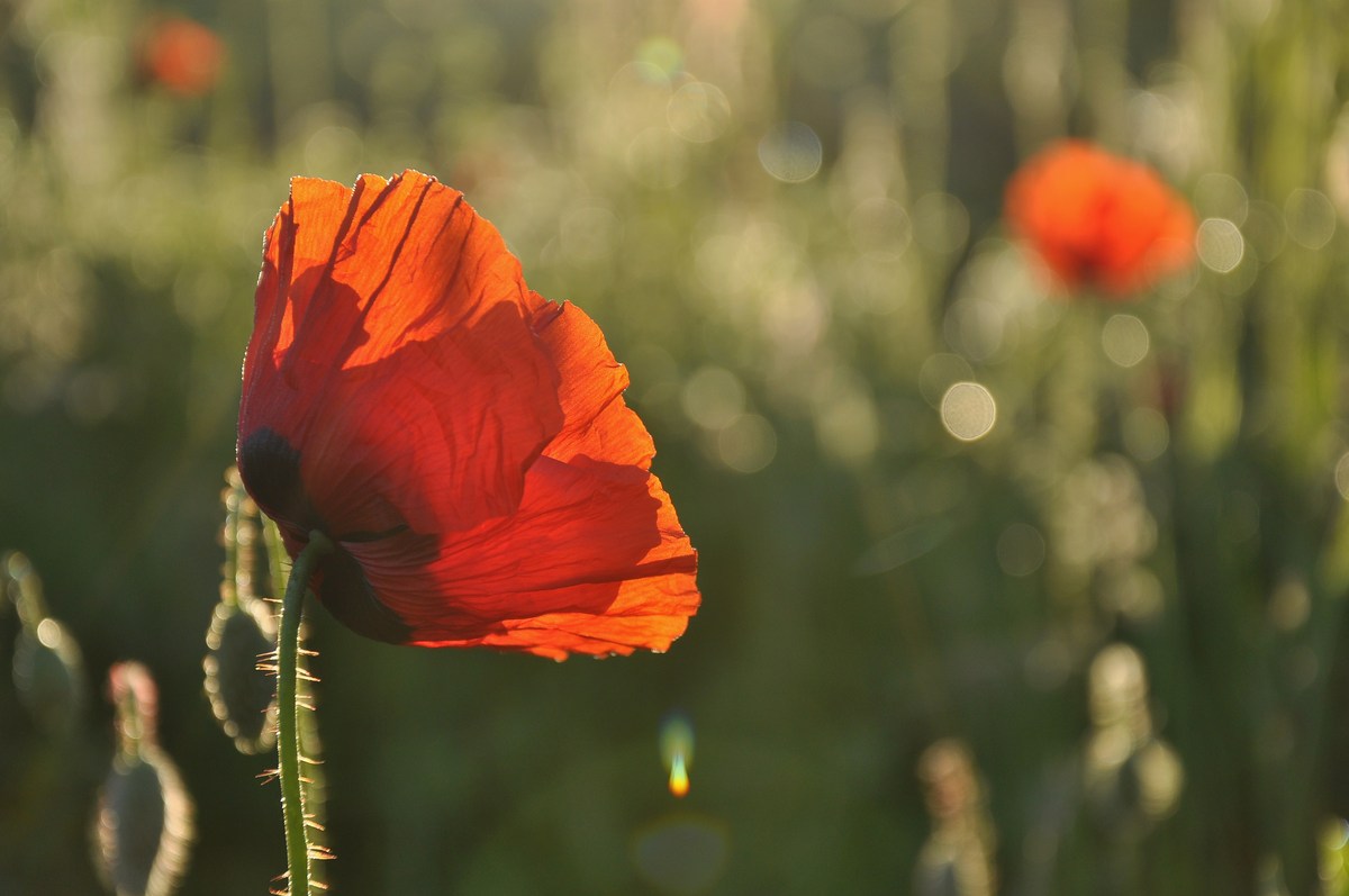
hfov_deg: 19.5
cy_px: 448
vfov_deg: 13.0
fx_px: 3930
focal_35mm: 105
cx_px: 674
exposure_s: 1/500
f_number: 5.3
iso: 200
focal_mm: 70
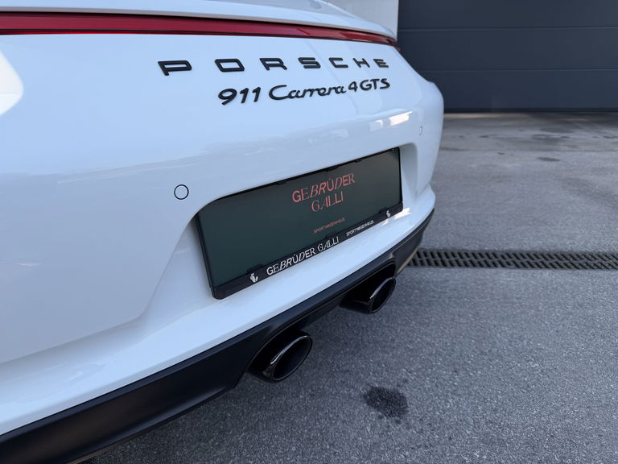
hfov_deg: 71.6
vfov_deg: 56.8
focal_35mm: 24
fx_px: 428
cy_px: 232
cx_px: 309
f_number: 1.78
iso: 80
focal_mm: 6.76
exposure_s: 1/849
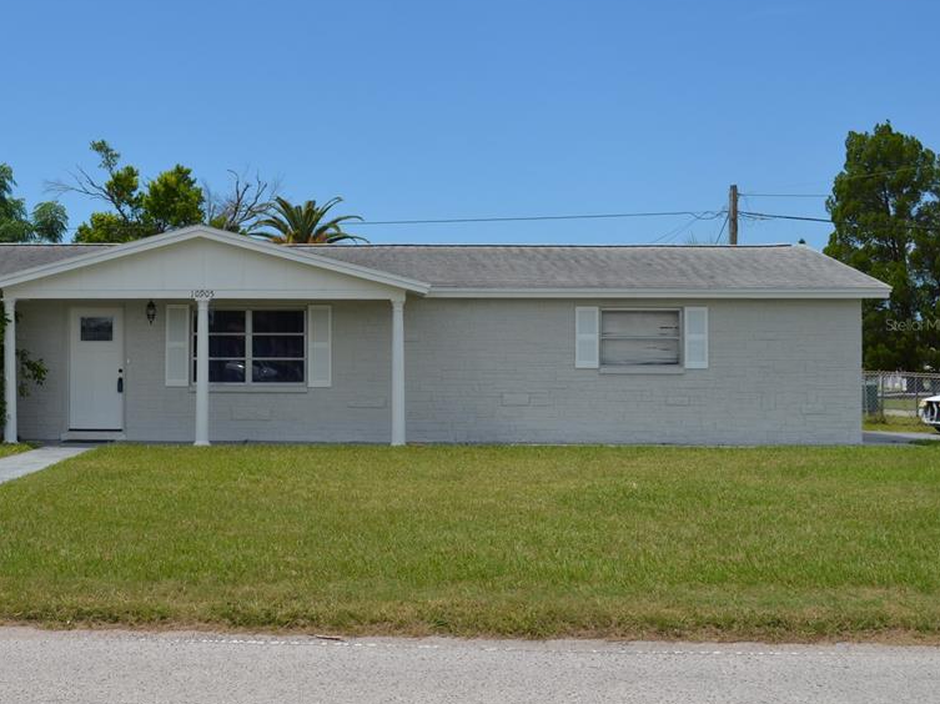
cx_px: 317
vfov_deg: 30.8
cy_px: 325
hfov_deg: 40.0
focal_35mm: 47
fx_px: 1276
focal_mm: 24
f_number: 8
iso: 100
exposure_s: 1/250
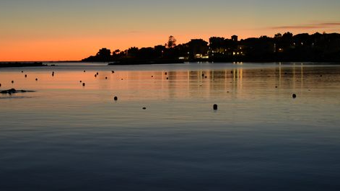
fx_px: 674
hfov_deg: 28.2
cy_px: 62
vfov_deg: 16.1
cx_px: 116
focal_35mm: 75
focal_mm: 35
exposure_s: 1/2
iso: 250
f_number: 7.1
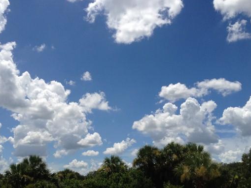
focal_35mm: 44
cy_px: 117
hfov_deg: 42.8
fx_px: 319
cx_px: 106
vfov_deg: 32.7
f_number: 2.4
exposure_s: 1/3953
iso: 50
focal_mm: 4.28
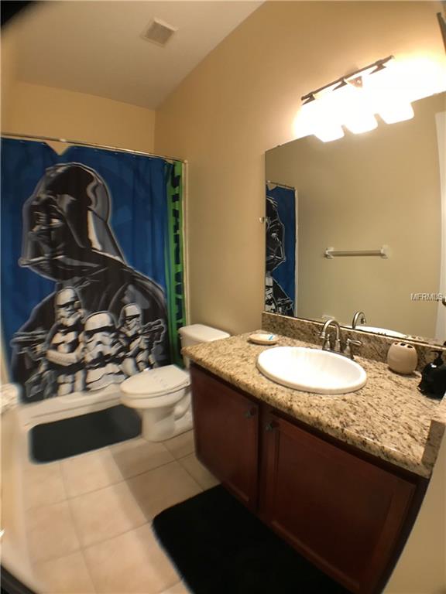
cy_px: 297
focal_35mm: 28
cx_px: 223
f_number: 1.8
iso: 50
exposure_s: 1/15
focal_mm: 3.99
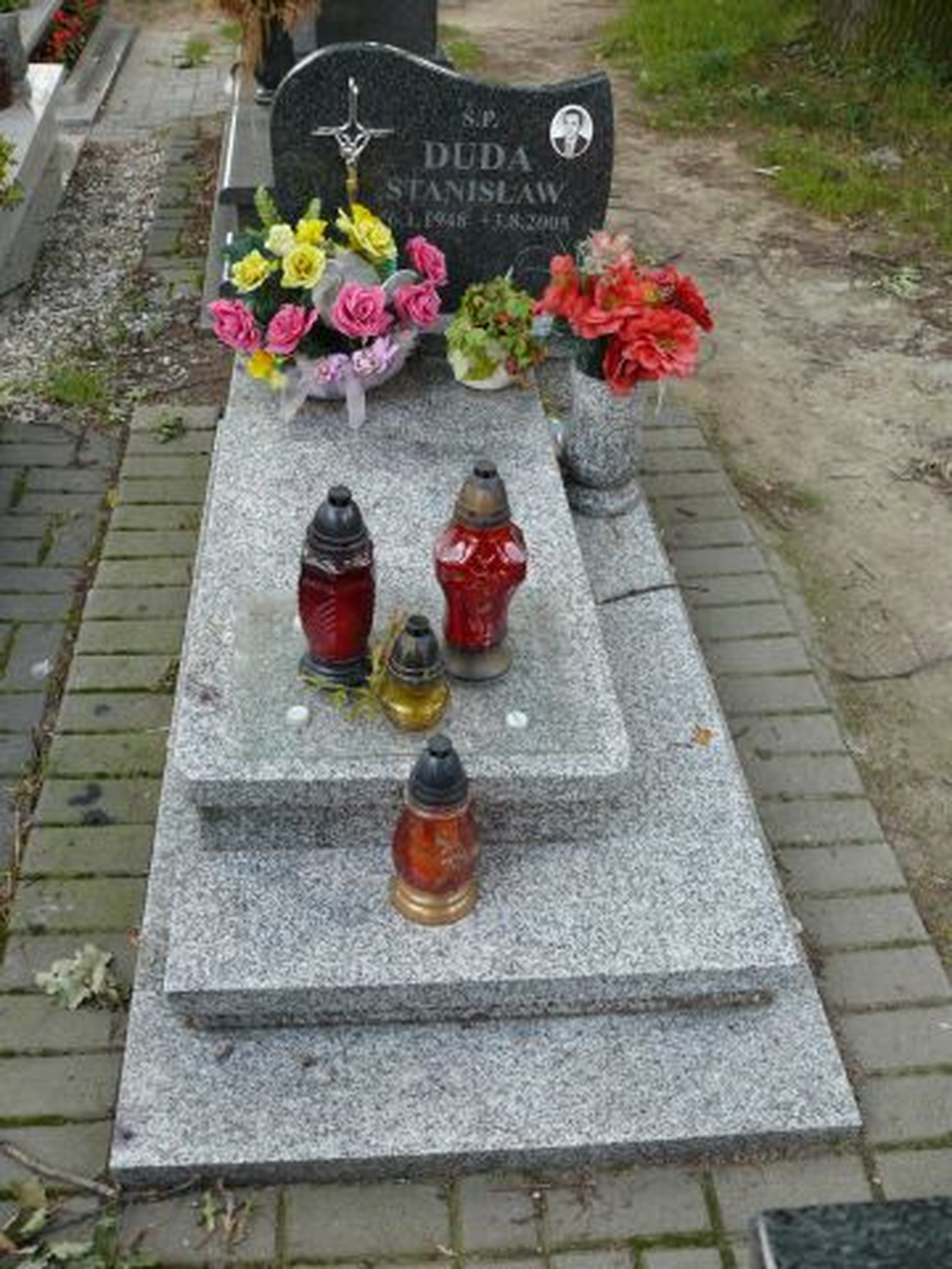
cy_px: 634
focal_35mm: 35
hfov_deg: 40.7
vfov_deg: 52.6
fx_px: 1283
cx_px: 476
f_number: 2.8
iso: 100
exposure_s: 1/80
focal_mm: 7.4
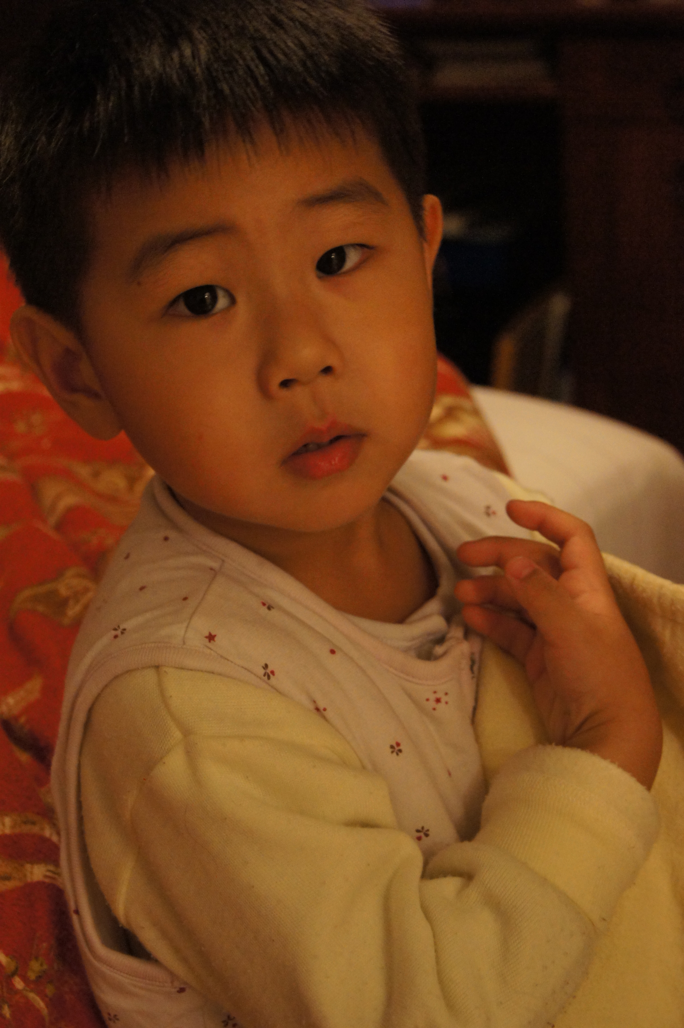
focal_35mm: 75
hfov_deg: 18.2
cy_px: 514
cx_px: 342
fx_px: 2140
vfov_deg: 27.0
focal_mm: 50
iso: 1600
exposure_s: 1/13
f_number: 5.6
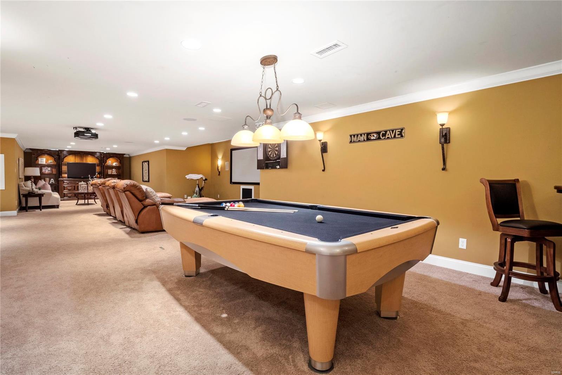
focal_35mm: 16
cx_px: 281
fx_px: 250
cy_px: 188
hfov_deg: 96.7
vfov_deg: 73.7
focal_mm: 8
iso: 400
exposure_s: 1/2.5
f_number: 8
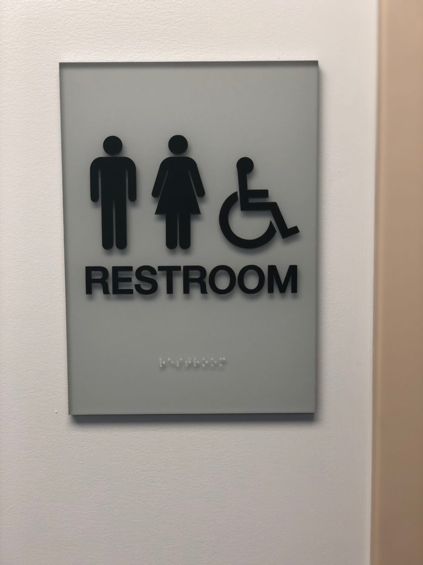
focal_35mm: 52
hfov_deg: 28.0
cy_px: 282
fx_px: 847
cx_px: 212
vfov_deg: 36.8
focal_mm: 6
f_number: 2.4
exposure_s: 1/60
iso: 50
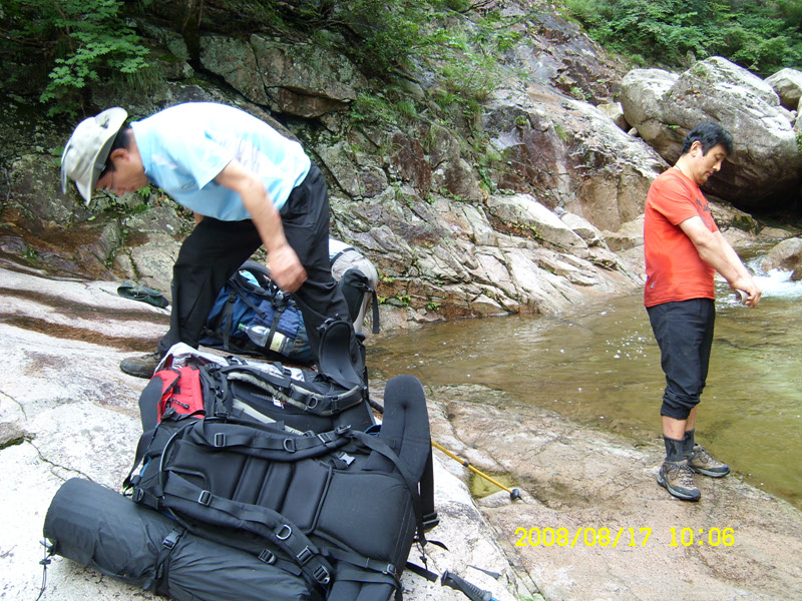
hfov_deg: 52.6
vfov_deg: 40.7
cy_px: 300
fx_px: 811
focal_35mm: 35
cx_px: 401
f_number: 2.8
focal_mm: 5.8
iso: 50
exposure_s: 1/71
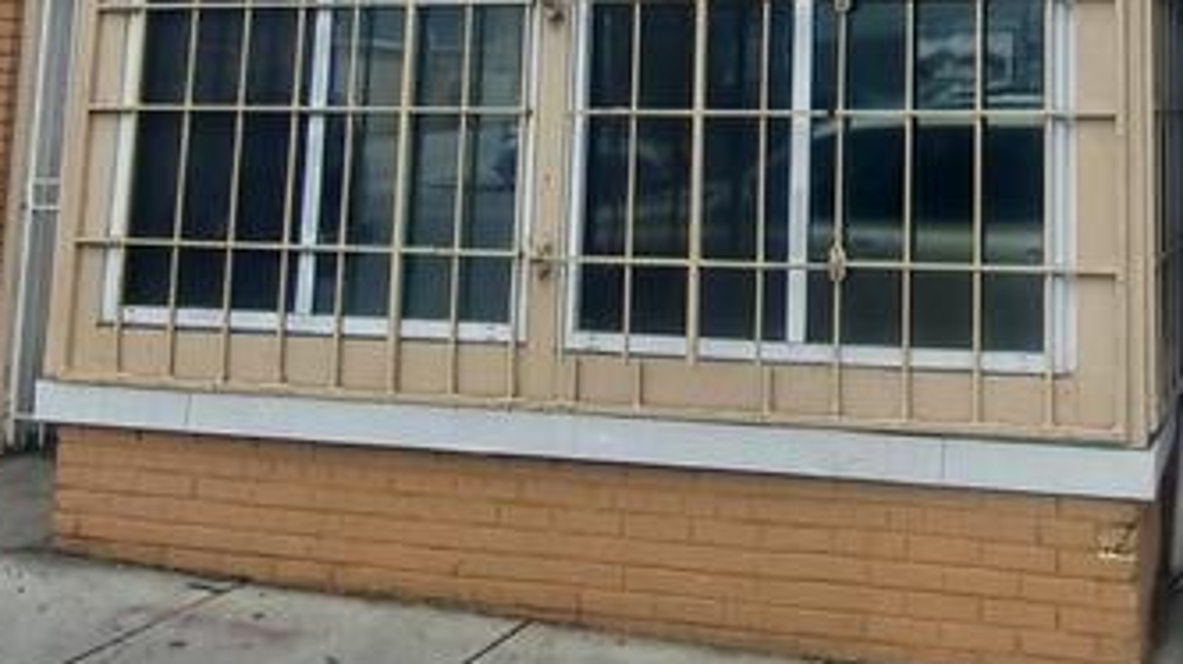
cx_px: 988
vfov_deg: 24.2
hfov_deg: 42.1
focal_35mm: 46
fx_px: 1442
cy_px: -75
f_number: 2.2
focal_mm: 1.74
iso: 40
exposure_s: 1/1144
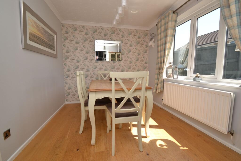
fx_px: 100
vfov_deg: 77.3
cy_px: 80
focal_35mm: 15
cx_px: 120
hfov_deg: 100.4
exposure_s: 1/125
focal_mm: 10
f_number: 5.6
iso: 110
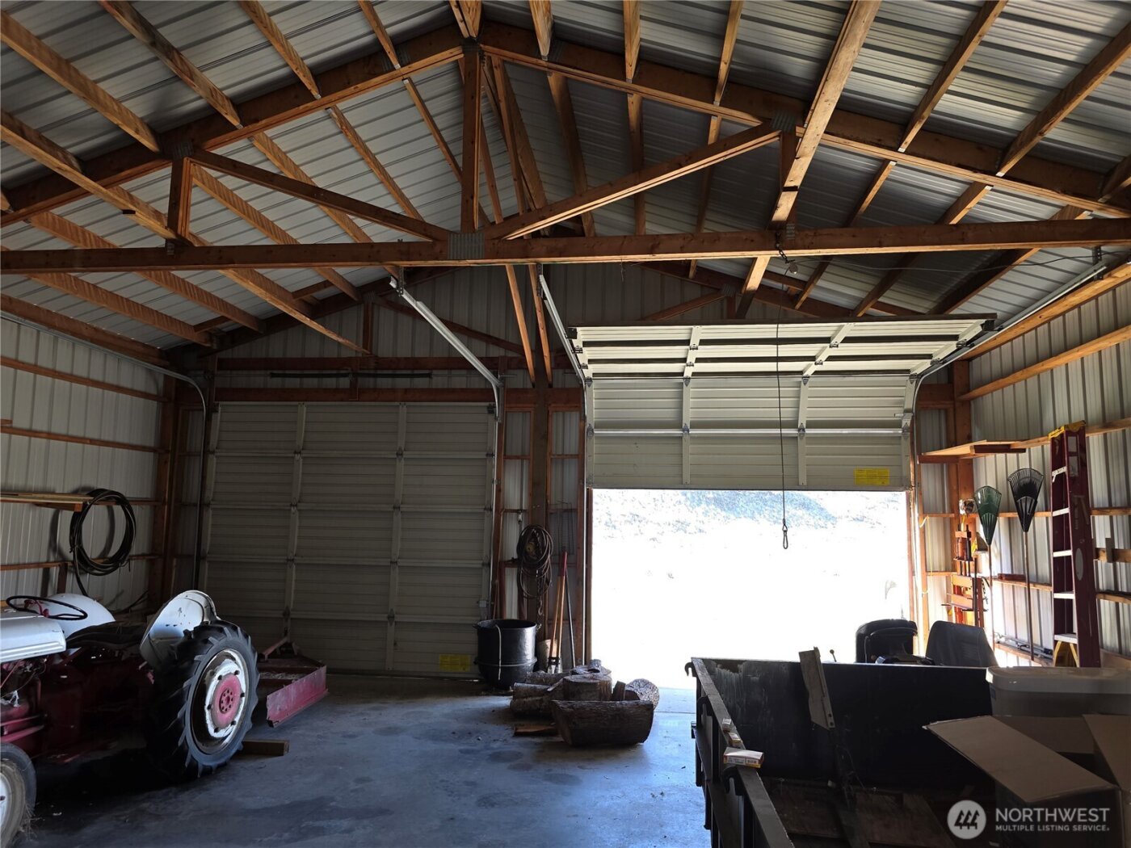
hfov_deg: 73.9
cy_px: 424
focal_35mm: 23
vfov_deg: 58.9
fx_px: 751
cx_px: 566
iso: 40
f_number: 1.7
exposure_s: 1/60
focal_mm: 6.3
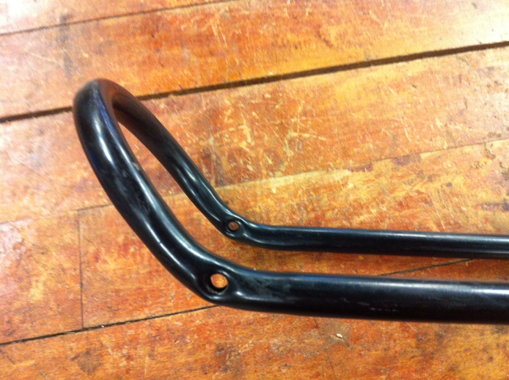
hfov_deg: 52.7
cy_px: 190
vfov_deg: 40.6
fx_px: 514
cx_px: 254
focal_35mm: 35
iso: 320
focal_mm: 3.85
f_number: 2.8
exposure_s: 1/15
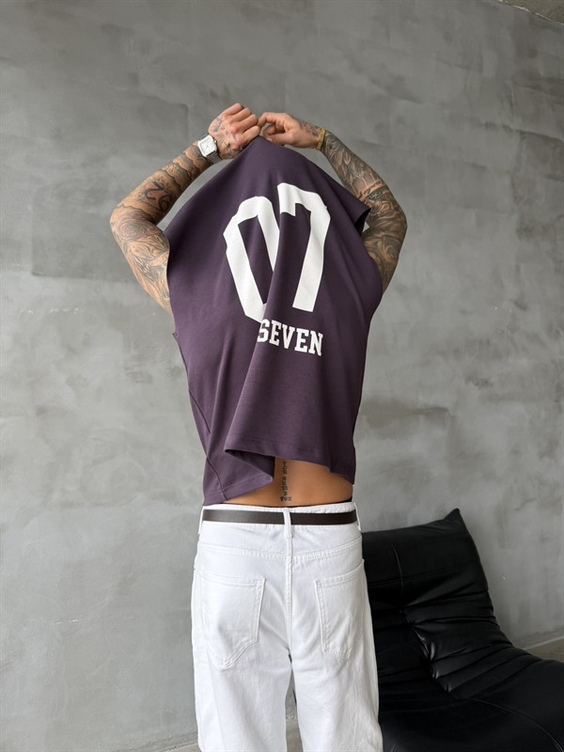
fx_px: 521
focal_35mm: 24
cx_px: 282
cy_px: 376
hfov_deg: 56.8
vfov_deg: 71.6
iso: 80
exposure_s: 1/414
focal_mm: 6.76
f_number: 1.78
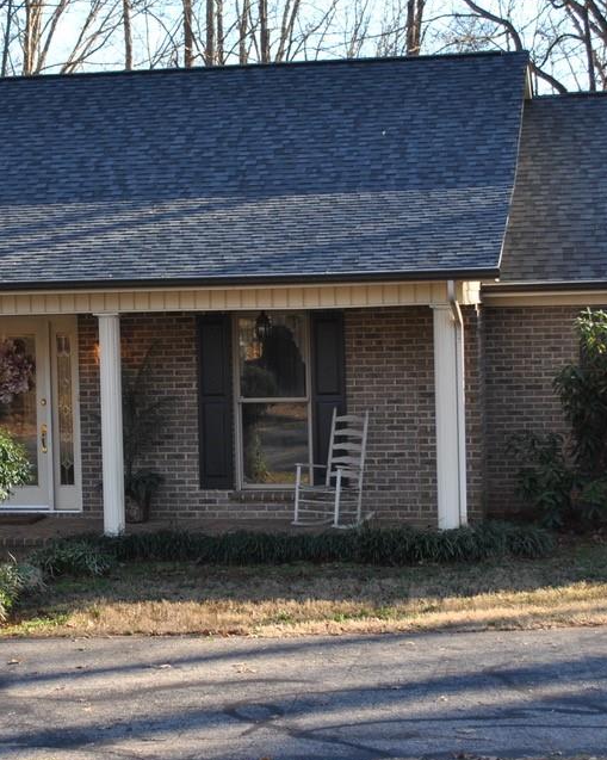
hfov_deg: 18.0
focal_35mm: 85
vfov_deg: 22.5
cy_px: 333
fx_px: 1910
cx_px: 190
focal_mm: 30
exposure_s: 1/125
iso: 100
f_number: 4.5
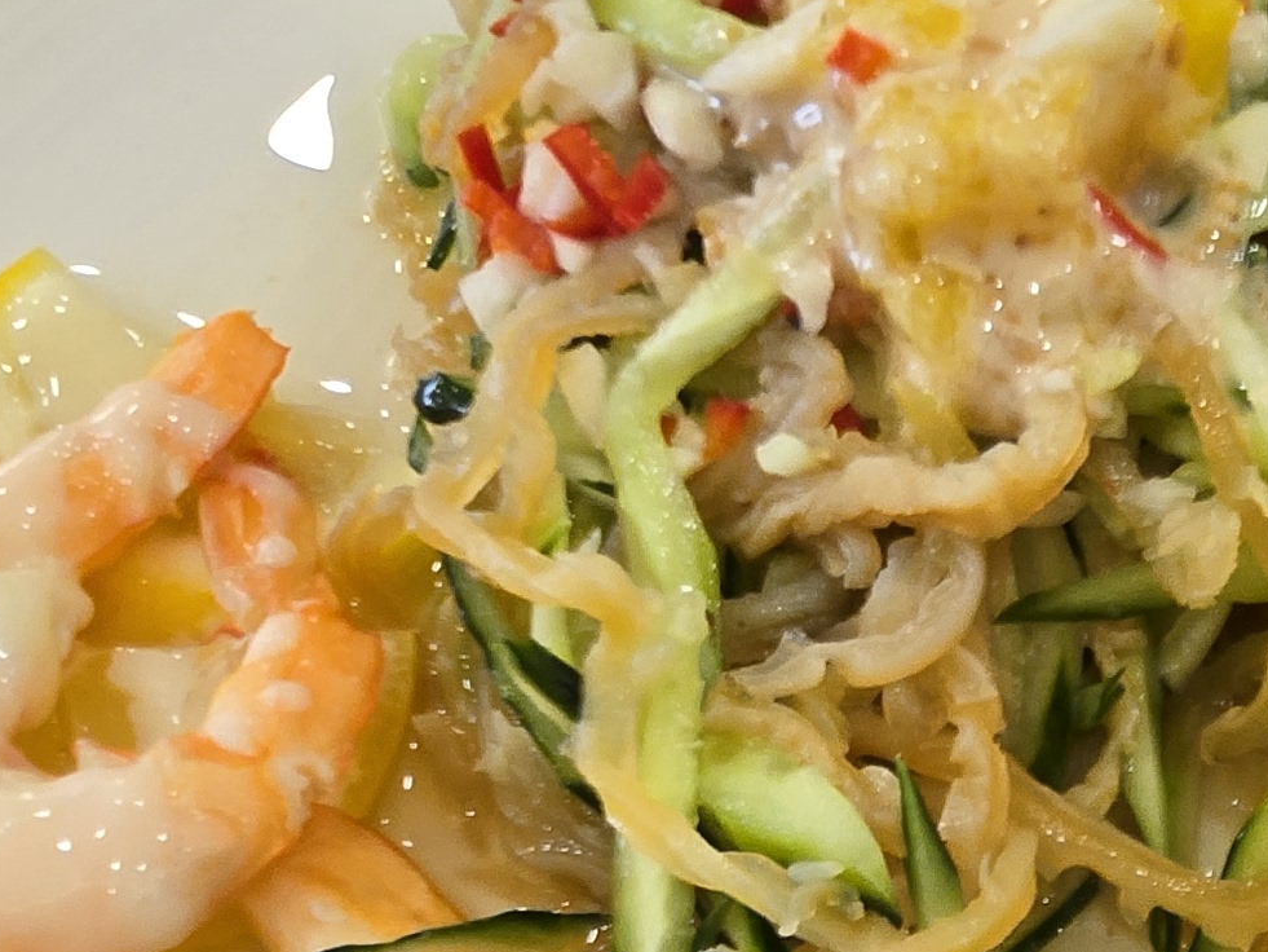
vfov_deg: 26.9
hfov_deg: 34.1
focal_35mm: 53
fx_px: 1942
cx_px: 1149
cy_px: 790
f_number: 2.2
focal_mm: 1.7
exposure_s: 1/60
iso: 64
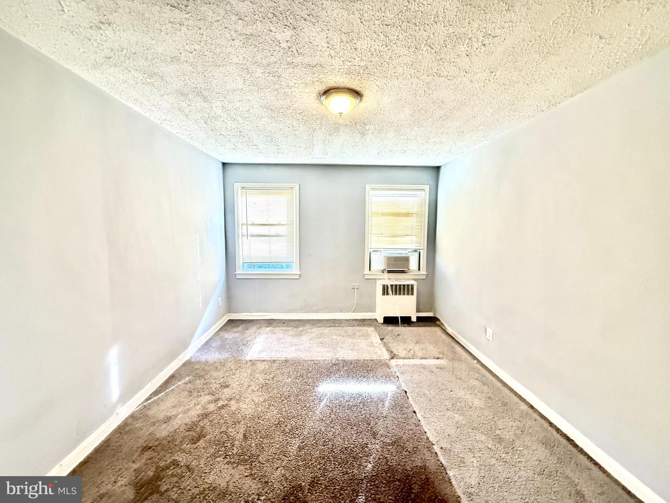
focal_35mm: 14
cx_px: 335
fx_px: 271
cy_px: 252
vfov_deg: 85.7
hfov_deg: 102.1
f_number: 2.2
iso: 640
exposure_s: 1/120
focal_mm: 2.22
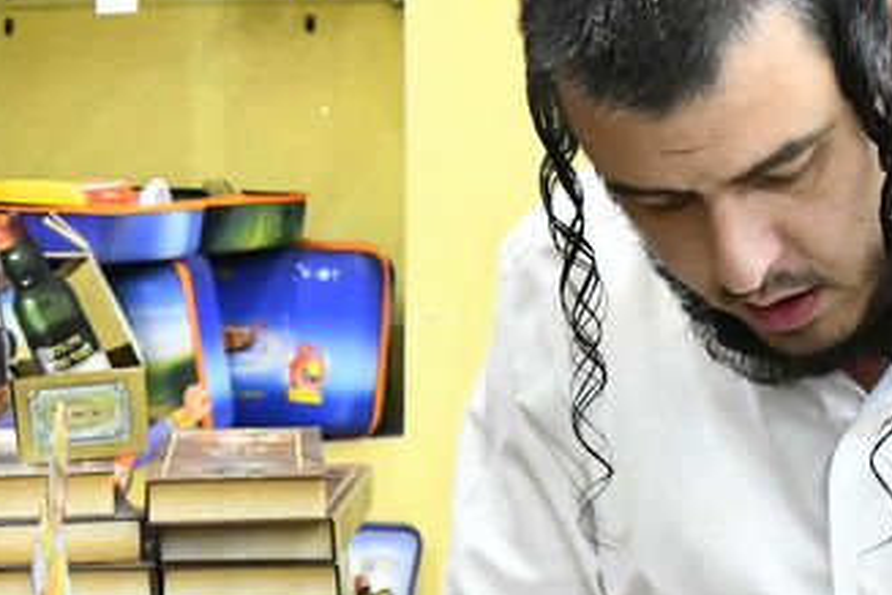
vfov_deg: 11.4
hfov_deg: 16.9
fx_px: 2973
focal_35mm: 120
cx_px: 147
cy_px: 441
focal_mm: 28
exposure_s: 1/100
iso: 5000
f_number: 5.6
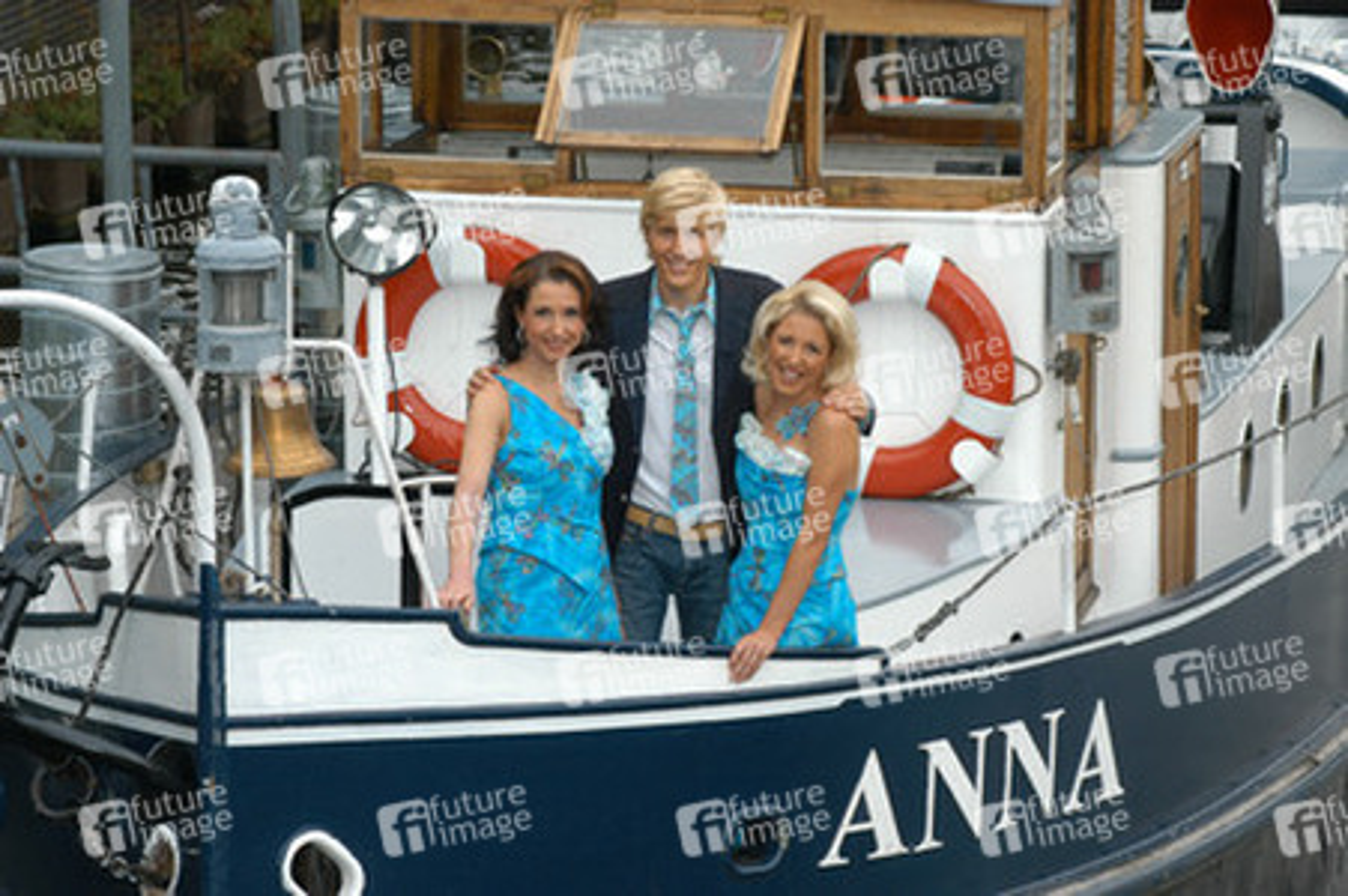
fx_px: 6286
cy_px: 448
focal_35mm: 168
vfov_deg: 8.2
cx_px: 674
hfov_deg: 12.2
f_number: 8
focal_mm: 112
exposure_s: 1/180
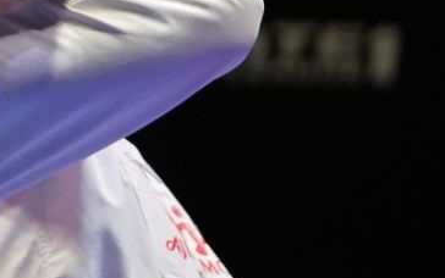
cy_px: 13
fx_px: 9660
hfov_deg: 2.6
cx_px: -533
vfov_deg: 1.7
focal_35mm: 796
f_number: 2.8
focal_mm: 158
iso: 2000
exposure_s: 1/1000
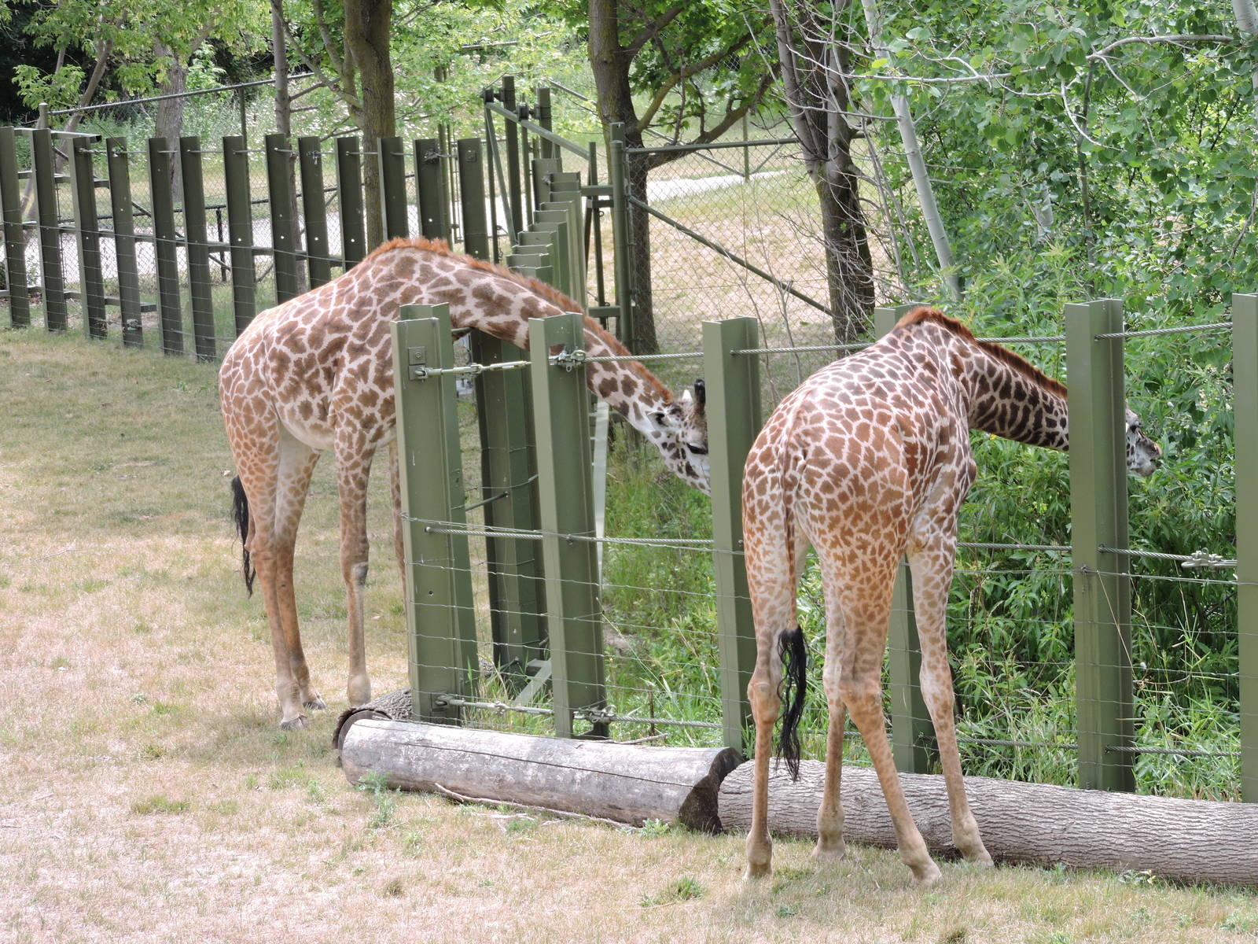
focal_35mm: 105
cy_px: 472
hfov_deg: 18.7
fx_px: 3816
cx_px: 629
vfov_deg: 14.1
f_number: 4.2
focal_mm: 18.7
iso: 100
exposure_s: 1/160
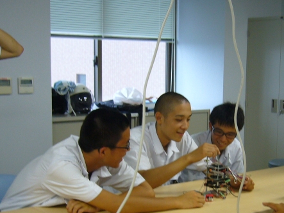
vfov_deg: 22.4
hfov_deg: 29.6
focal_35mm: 65
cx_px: 189
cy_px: 153
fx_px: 533
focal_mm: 5.8
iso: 100
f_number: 2.8
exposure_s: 1/20
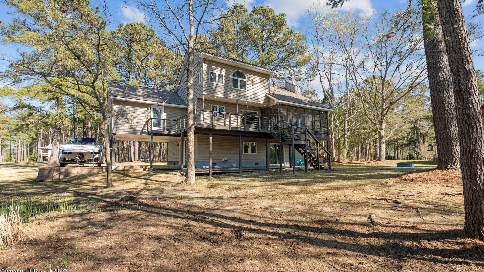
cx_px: 243
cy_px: 125
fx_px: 231
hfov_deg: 92.7
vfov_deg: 60.9
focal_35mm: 18
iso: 320
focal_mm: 17
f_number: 9
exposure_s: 1/250
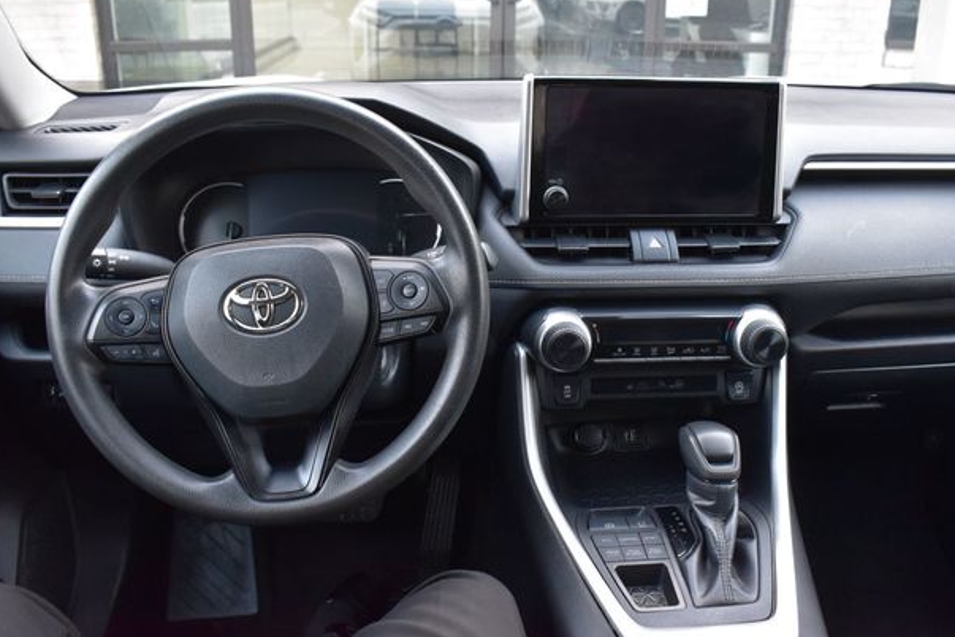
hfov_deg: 54.4
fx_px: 928
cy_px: 317
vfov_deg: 37.9
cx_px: 500
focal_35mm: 35
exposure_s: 1/15
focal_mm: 22
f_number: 6.3
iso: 1400
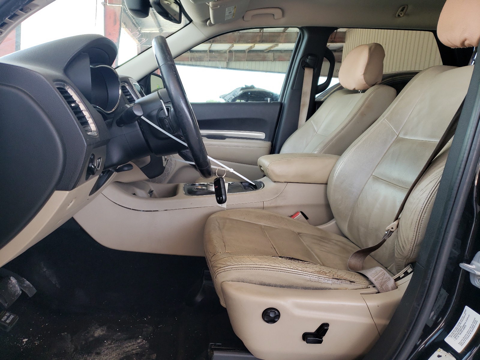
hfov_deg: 67.3
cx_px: 240
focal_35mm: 26
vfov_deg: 53.1
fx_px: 361
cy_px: 180
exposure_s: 1/127
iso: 50
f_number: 1.5
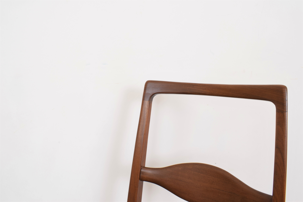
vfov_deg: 47.9
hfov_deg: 67.4
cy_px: 101
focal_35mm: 27
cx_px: 152
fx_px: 227
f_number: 22
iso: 100
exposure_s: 4
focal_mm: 18
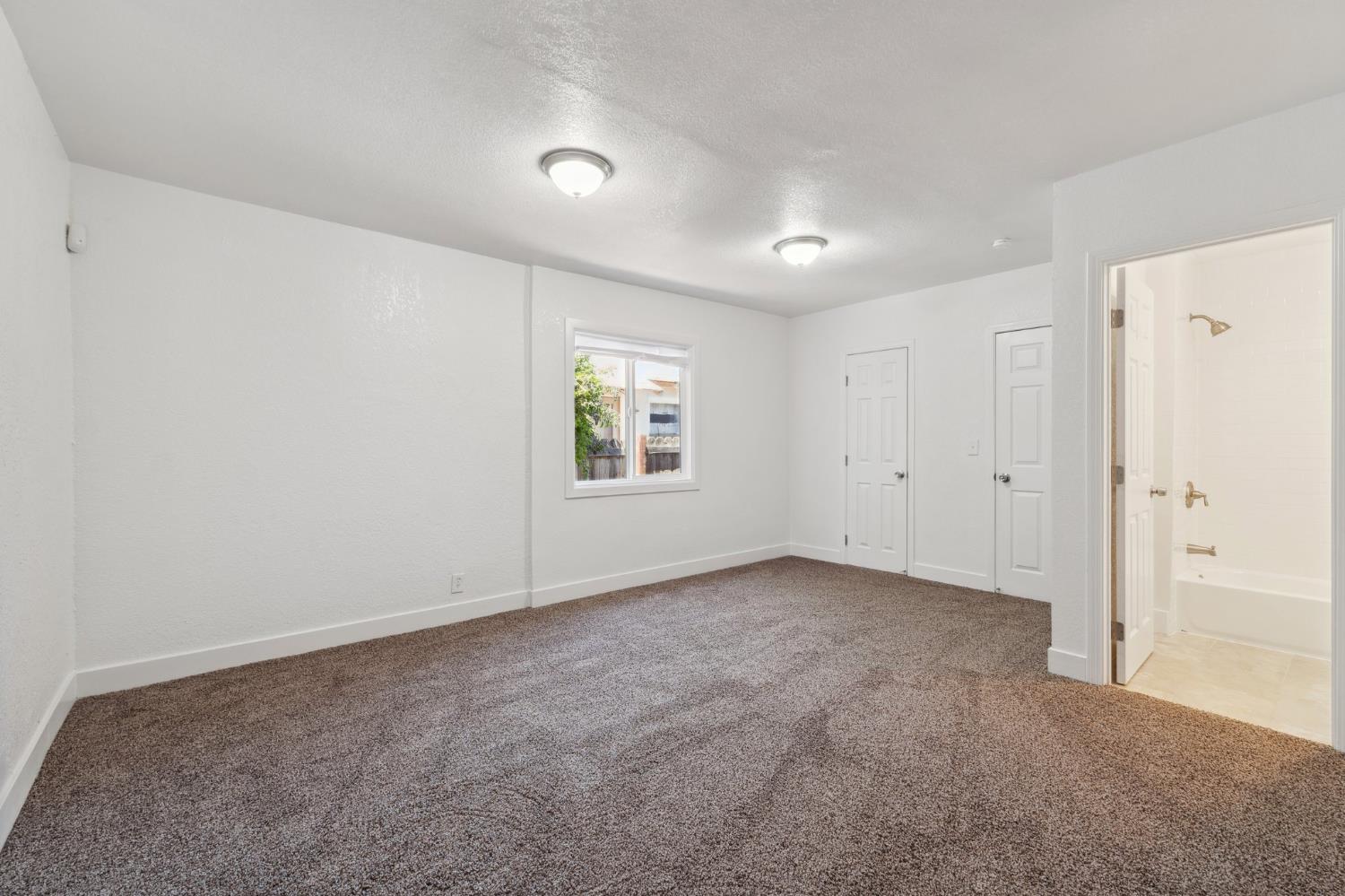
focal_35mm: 15
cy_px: 448
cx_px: 672
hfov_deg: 100.4
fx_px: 560
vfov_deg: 77.3
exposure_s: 1/3.33
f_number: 8
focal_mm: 10
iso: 100
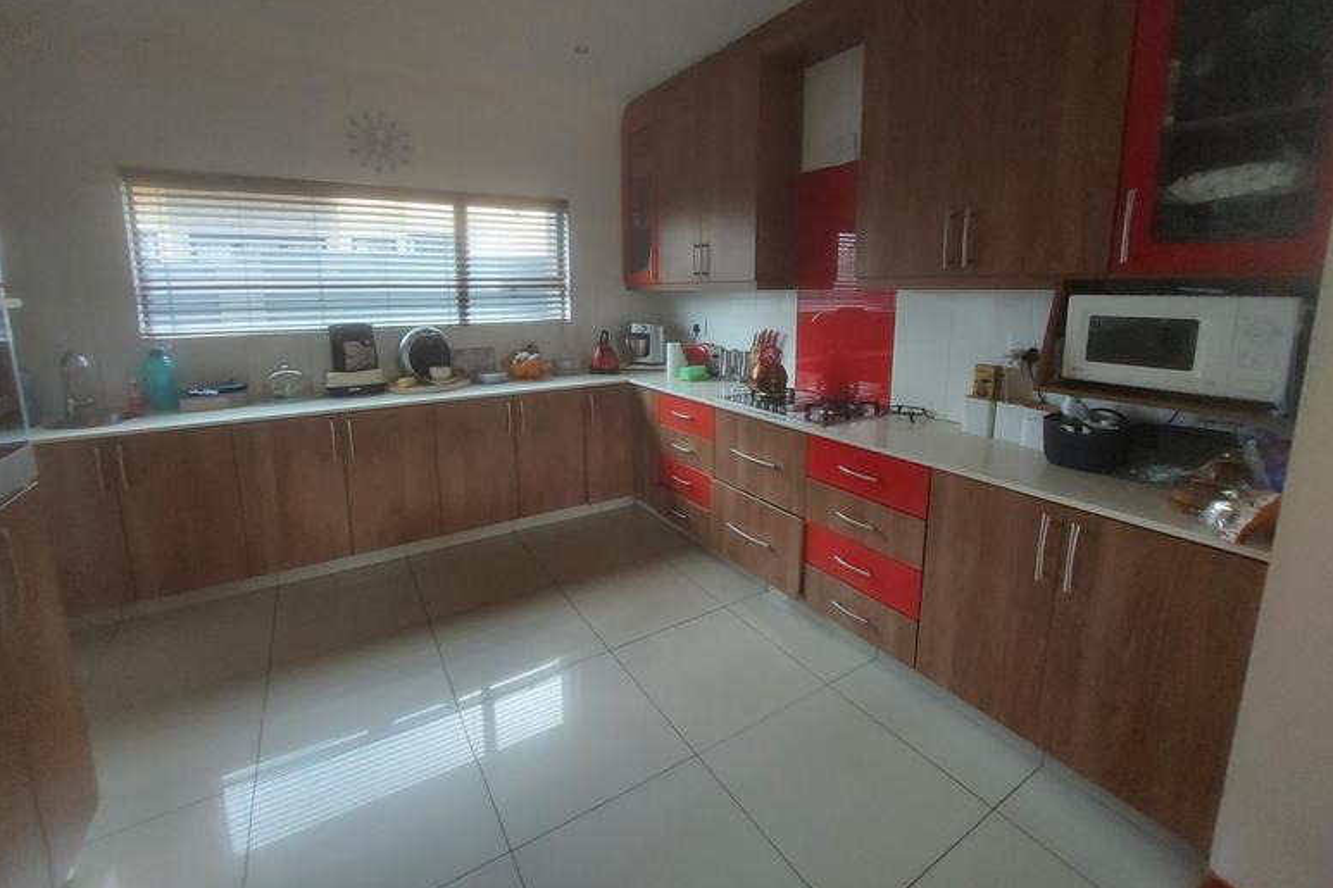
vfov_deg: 80.6
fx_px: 518
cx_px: 647
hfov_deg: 104.2
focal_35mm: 14
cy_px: 374
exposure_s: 1/50
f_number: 2.2
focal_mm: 1.74
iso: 250
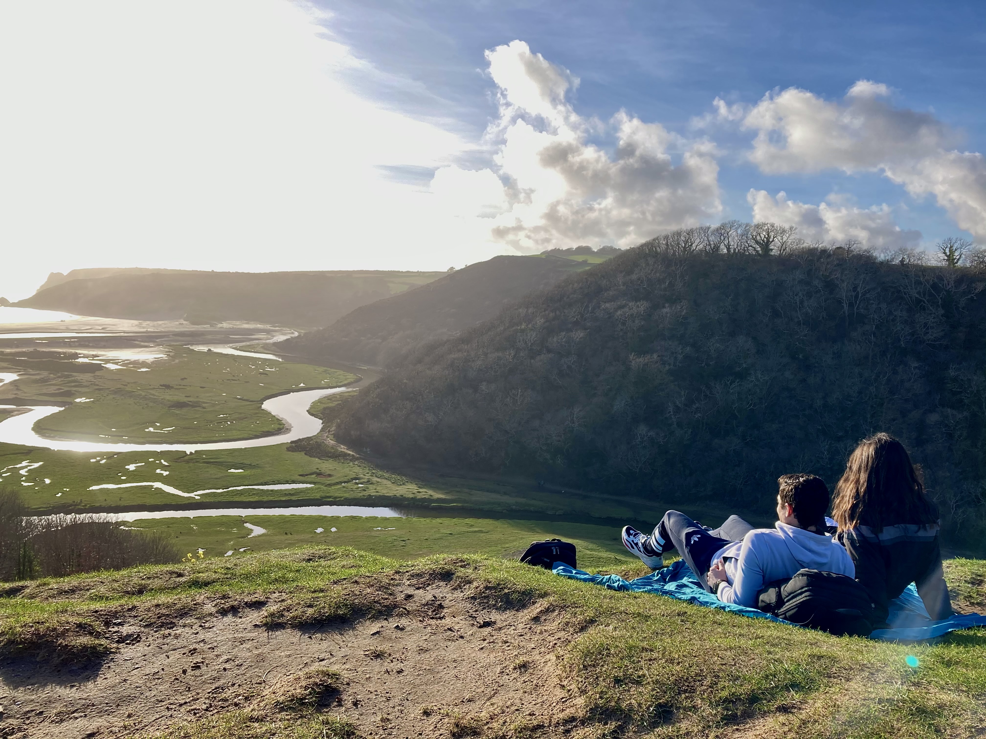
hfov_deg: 63.4
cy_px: 370
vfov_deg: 49.7
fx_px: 798
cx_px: 493
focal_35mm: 28
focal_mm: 3.99
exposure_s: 1/457
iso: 20
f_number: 1.8
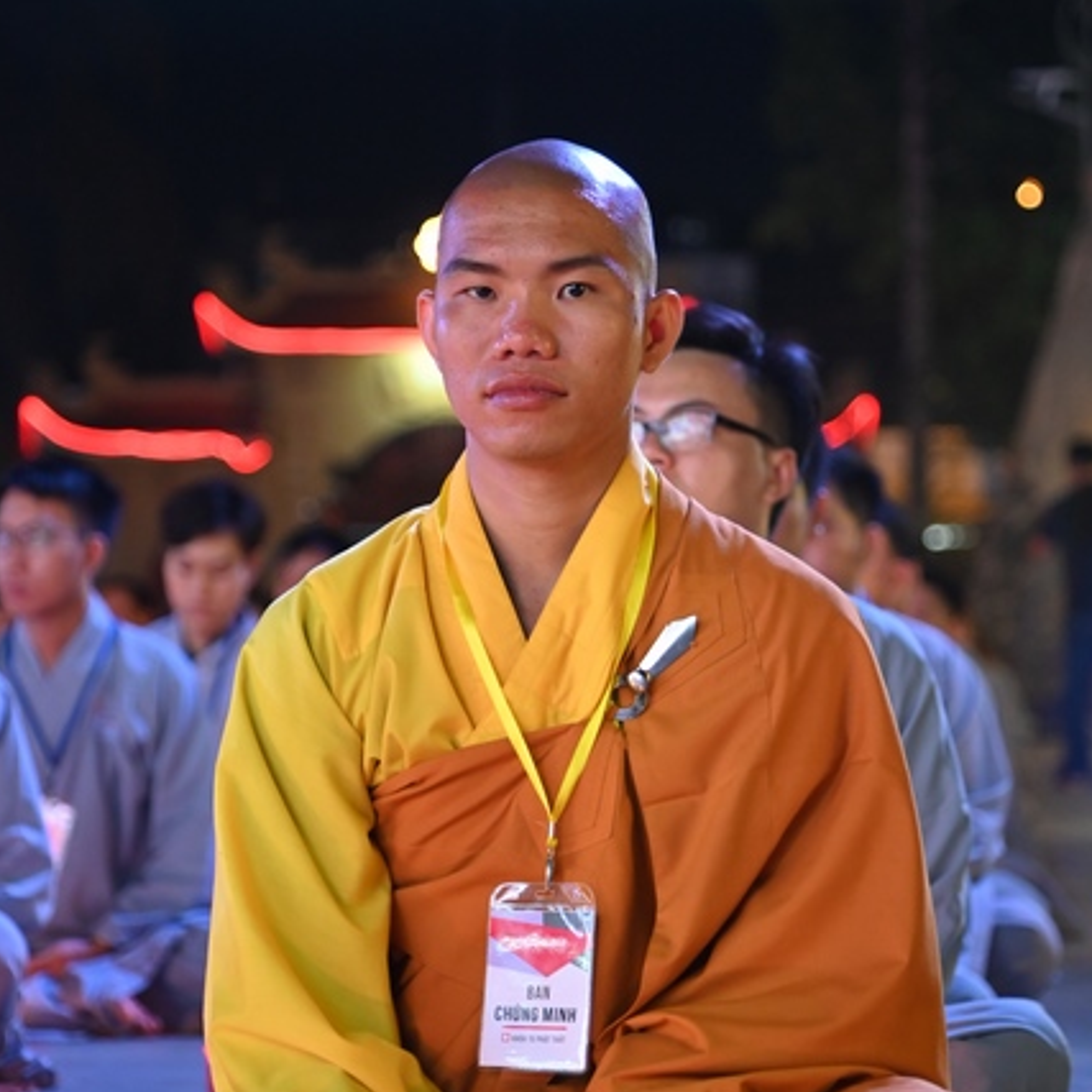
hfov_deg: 14.7
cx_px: 542
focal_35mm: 119
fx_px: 4247
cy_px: 578
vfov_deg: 14.7
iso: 4000
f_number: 4
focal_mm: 92
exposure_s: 1/40
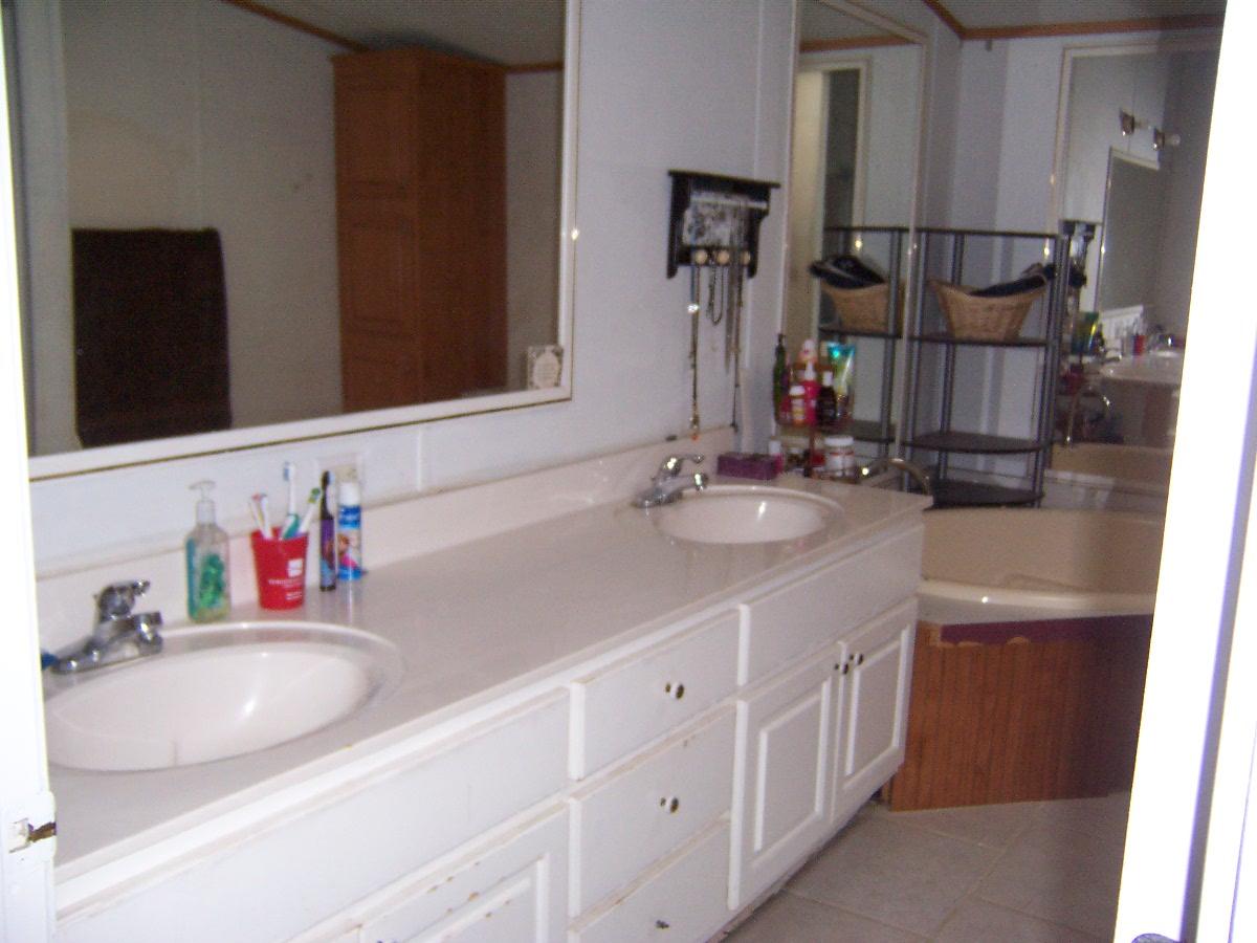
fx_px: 1198
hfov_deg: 55.4
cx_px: 628
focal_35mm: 33
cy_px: 472
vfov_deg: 42.9
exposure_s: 1/60
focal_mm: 5.5
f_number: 2.4
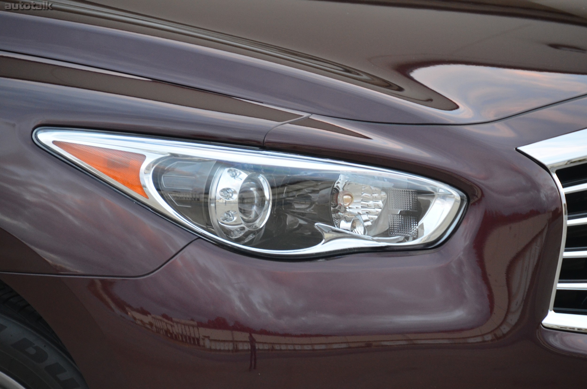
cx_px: 294
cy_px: 194
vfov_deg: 4.6
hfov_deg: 6.9
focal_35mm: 300
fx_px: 4882
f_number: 5.6
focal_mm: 200
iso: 1600
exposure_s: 1/80
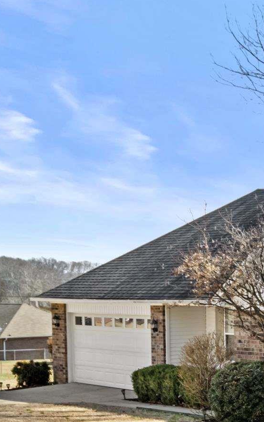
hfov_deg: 14.2
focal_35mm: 86
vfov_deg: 23.7
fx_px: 990
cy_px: 347
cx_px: 397
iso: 200
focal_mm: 20
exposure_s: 1/20
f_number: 13
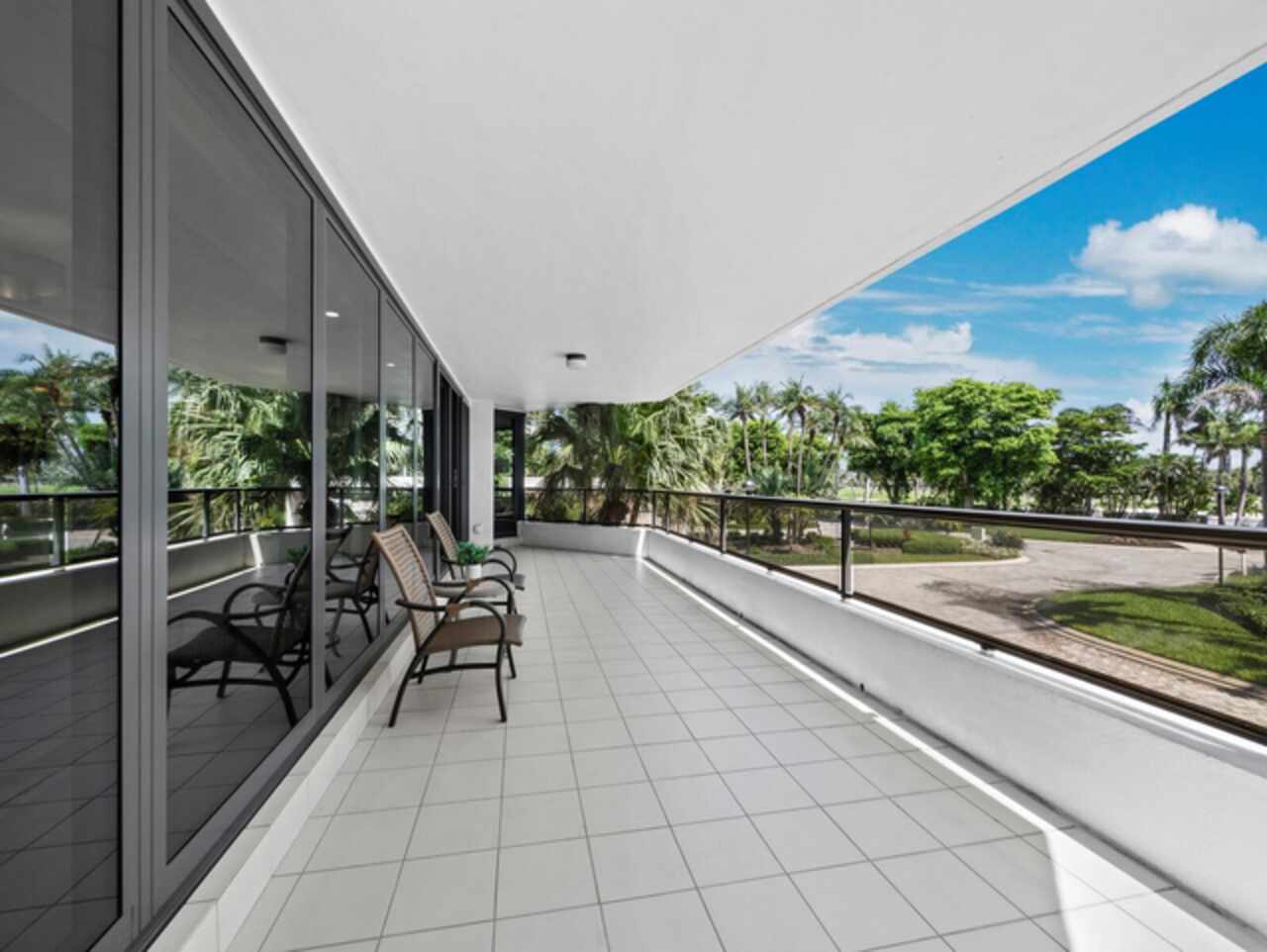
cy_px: 476
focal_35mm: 14
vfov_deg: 85.8
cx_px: 634
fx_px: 513
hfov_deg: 102.0
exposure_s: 1/40
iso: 400
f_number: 11
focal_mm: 7
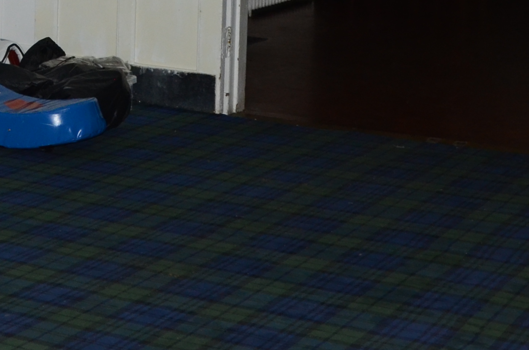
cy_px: -175
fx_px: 1639
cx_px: -245
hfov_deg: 16.8
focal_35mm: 112
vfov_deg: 11.7
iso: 800
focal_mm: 21
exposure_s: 1/250
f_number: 7.1
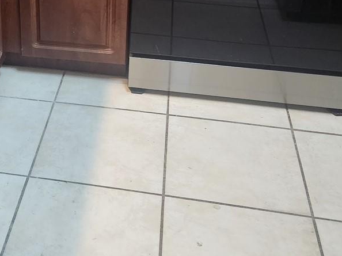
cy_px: 8
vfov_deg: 22.8
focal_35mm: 62
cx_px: 52
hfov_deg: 30.2
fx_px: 612
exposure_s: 1/120
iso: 640
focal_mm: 5.4
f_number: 1.8
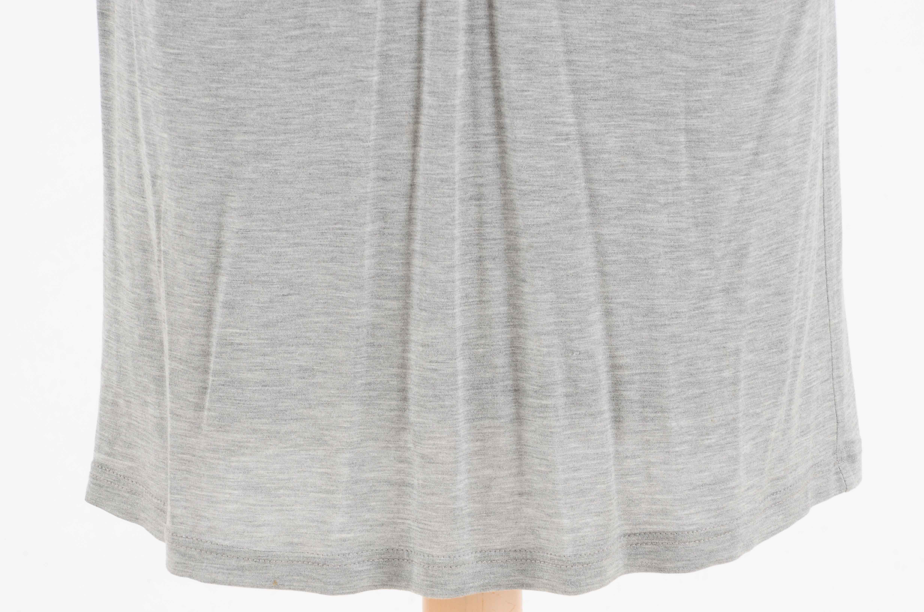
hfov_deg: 13.1
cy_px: 306
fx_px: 4034
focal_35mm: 158
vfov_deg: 8.7
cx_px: 462
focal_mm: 105
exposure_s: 1/60
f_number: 13
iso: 400
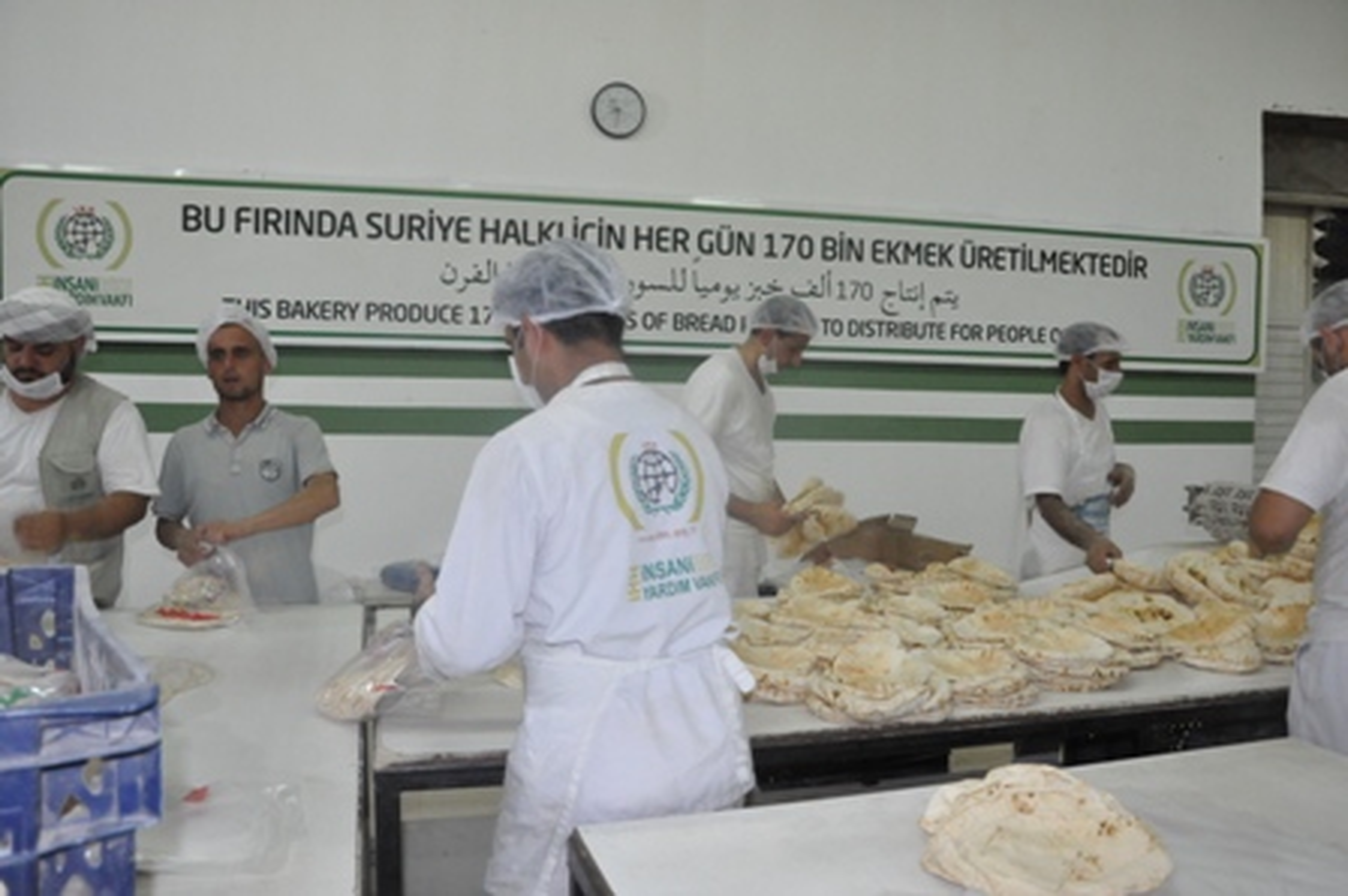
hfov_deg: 67.4
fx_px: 1010
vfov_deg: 47.9
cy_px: 448
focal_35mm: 27
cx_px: 674
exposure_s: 1/60
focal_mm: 18
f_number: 5.6
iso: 3200
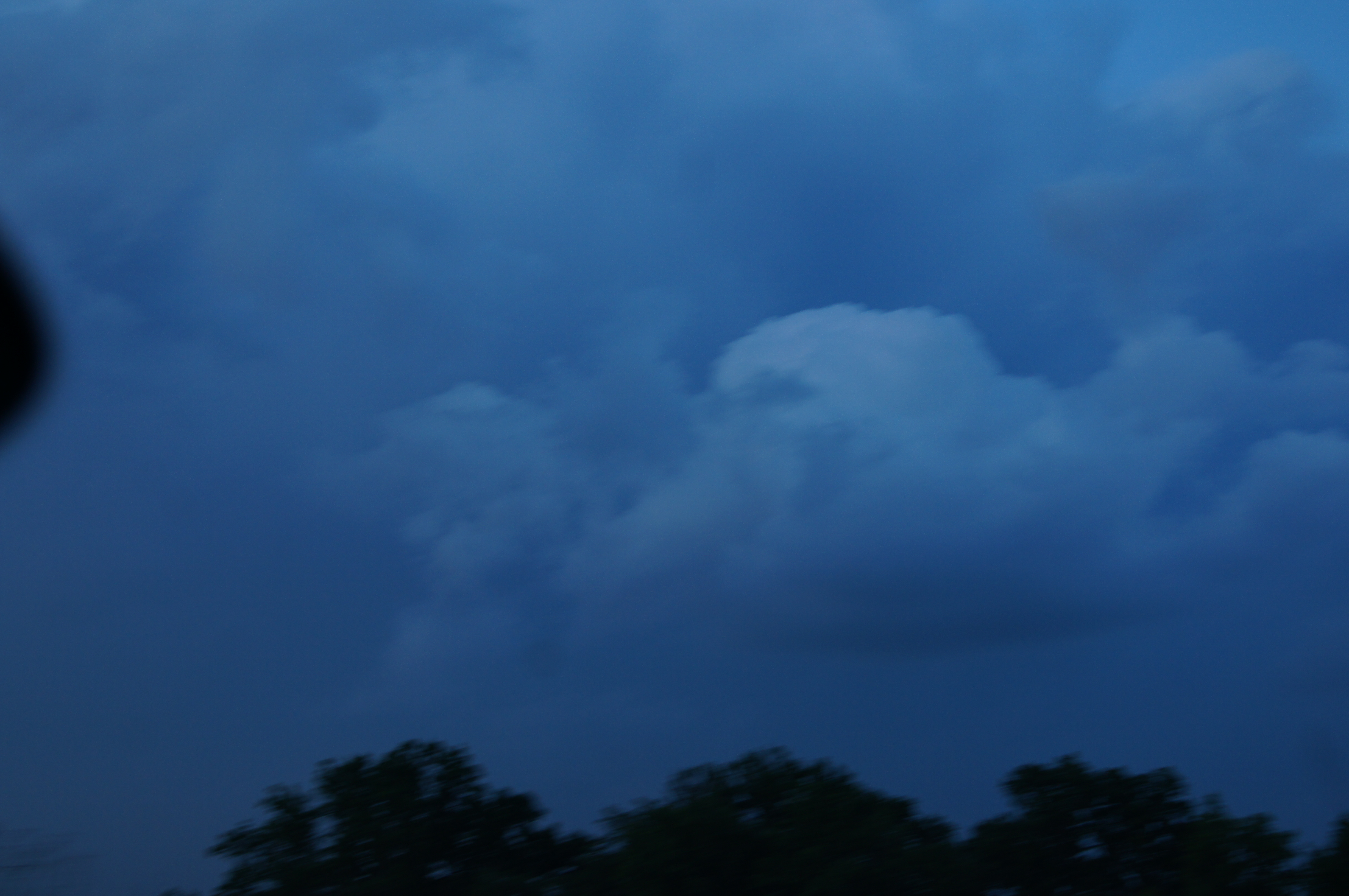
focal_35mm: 52
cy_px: 448
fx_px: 1965
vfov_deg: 25.7
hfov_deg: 37.9
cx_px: 674
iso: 320
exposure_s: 1/60
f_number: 5
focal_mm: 35
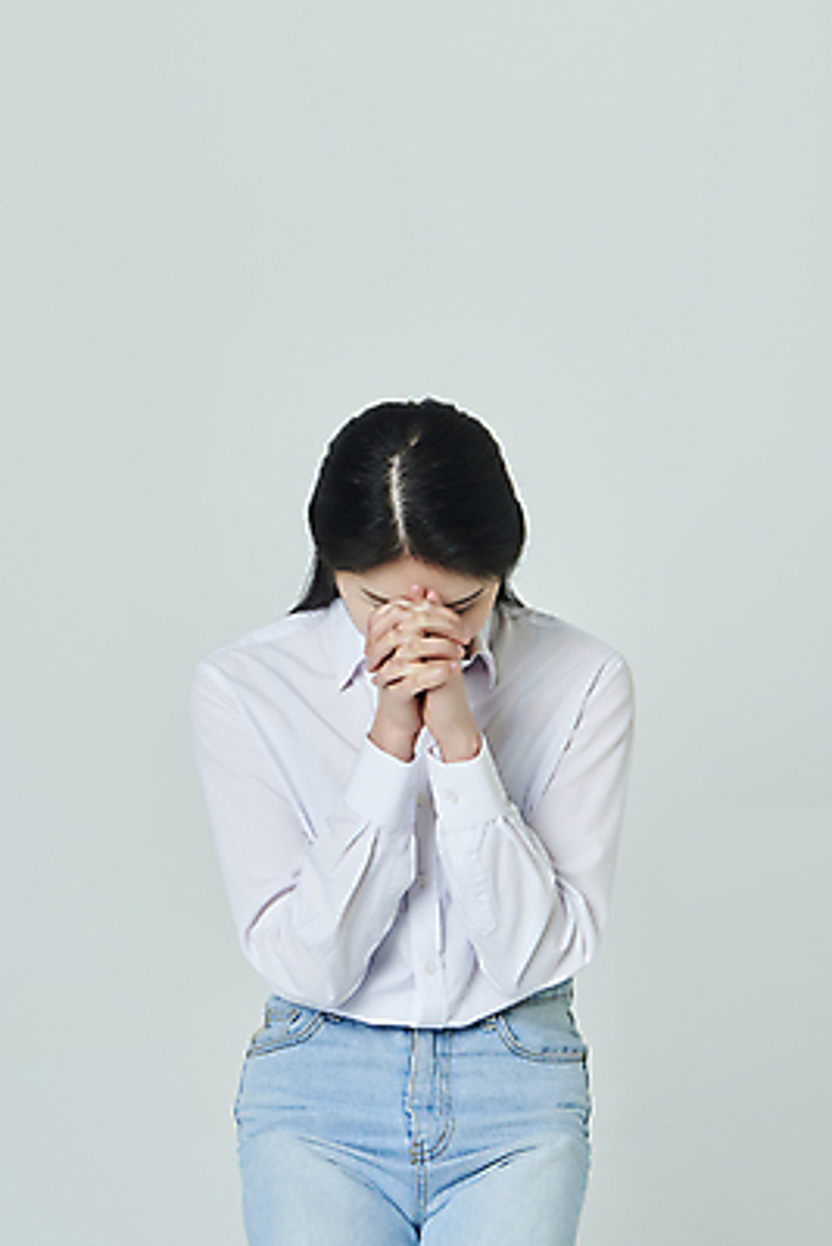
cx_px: 416
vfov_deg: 28.8
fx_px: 2424
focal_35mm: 70
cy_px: 623
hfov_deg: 19.5
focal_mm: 70
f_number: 11
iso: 100
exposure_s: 1/125
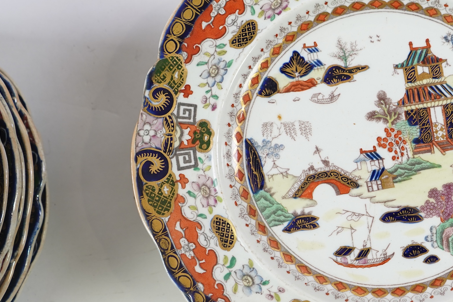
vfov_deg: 25.1
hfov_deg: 34.6
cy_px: 153
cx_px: 415
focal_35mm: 54
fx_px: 679
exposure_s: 1/100
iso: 500
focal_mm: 28
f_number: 4.5
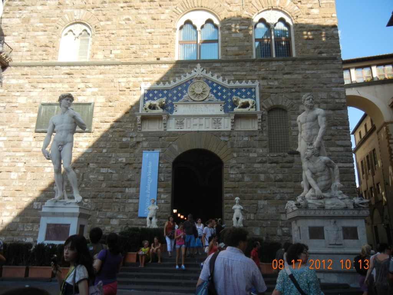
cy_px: 148
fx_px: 341
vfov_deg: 46.8
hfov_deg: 60.0
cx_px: 196
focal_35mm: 30
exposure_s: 1/665
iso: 160
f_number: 3.5
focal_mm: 5.4
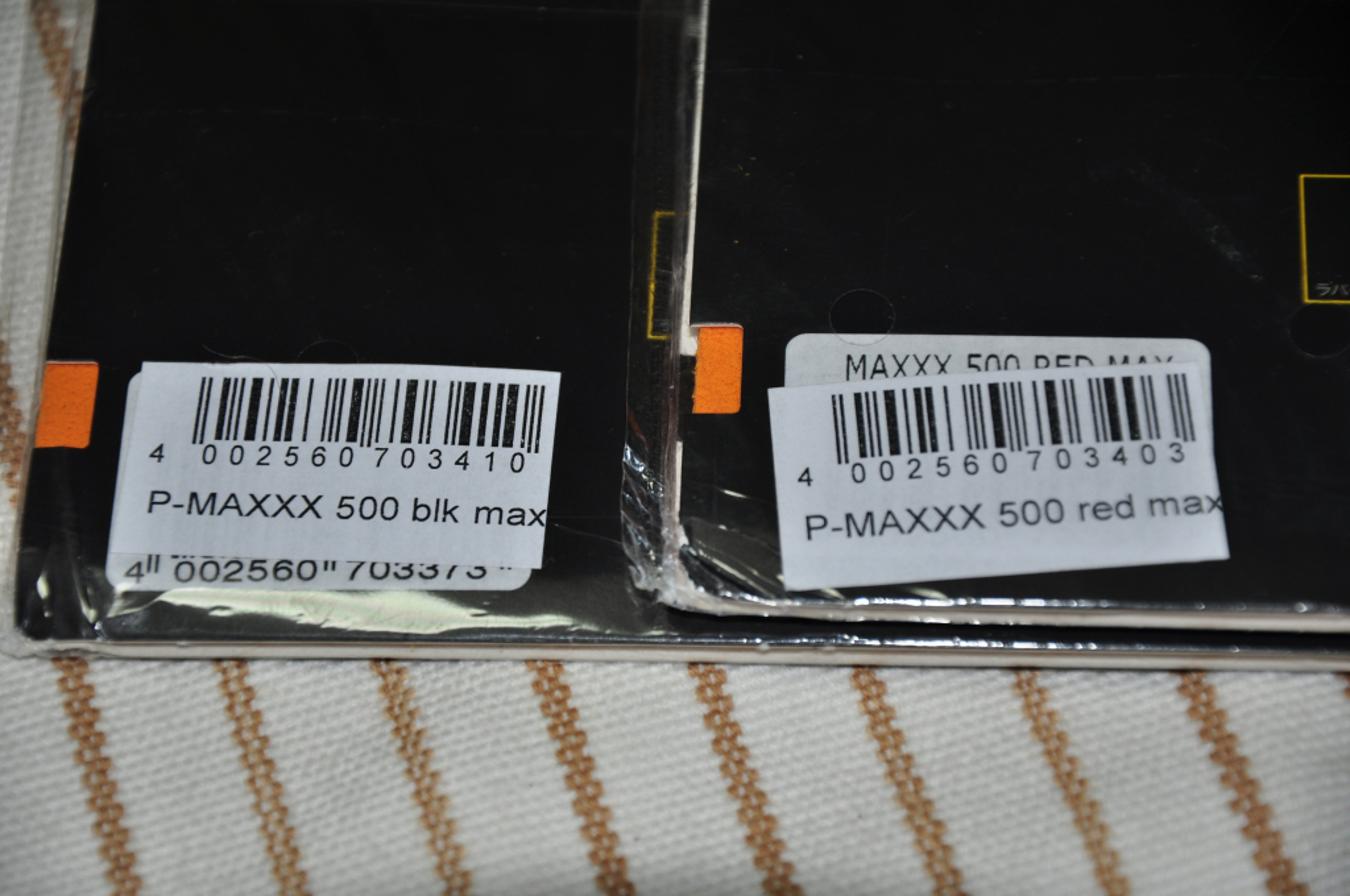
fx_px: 5899
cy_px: 448
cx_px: 675
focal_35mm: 158
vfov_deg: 8.7
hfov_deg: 13.1
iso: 200
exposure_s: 1/20
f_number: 5.6
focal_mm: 105
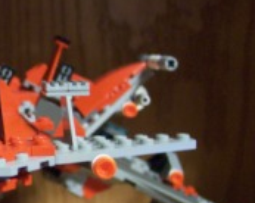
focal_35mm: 96
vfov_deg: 16.0
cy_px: 139
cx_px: -50
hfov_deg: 18.9
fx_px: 724
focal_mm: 8
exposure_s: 1/8
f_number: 2.8
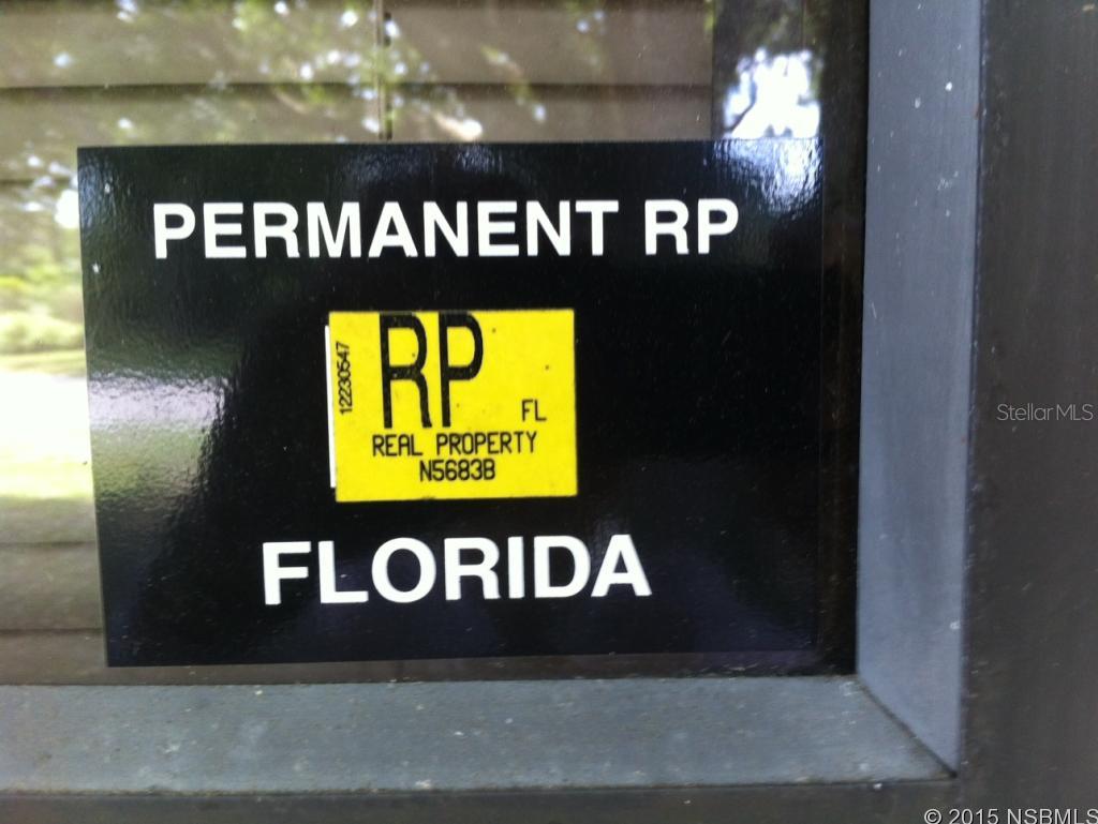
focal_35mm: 35
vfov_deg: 40.7
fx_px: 1111
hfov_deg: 52.6
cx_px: 549
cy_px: 412
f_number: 2.8
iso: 100
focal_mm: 3.85
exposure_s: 1/25
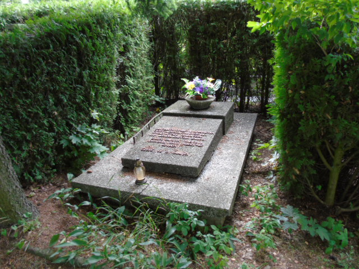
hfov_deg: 69.4
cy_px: 134
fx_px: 259
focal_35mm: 25
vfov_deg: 54.9
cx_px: 180
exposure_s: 1/60
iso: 80
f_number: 3.4
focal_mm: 4.4
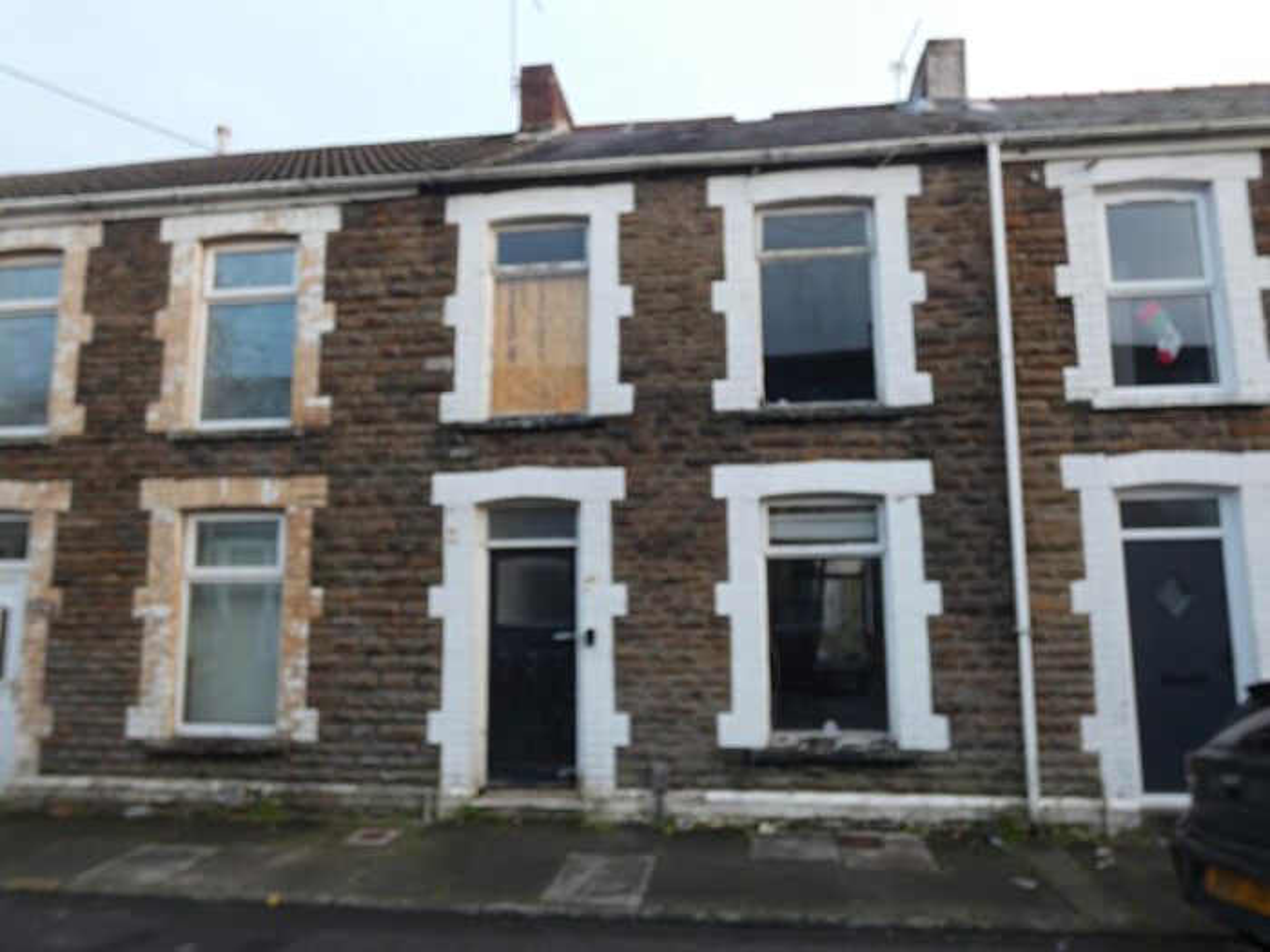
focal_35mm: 23
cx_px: 635
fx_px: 844
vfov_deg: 58.9
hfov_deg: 73.9
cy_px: 476
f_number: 3
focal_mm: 4.1
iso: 100
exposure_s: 1/80
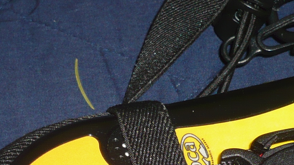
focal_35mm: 128
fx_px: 998
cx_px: 124
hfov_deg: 16.7
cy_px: 218
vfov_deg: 9.3
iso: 100
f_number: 2.8
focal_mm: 5.8
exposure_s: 1/30
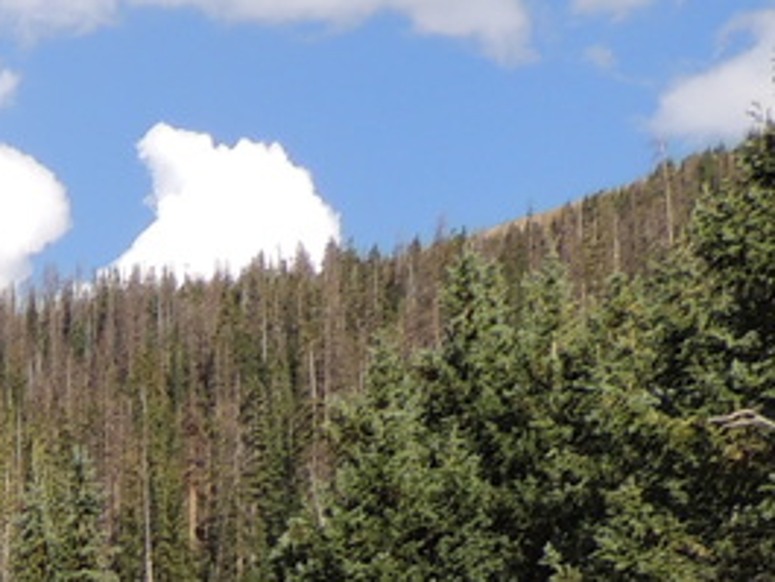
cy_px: 1138
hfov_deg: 15.0
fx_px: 2598
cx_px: -582
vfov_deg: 11.6
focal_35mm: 116
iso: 100
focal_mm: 4.3
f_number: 3
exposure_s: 1/1250
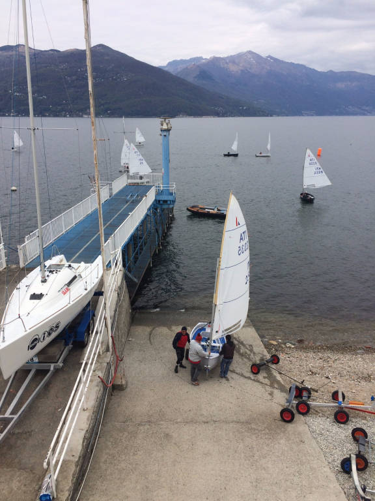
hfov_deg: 48.2
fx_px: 419
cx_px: 188
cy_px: 250
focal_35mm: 29
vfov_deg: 61.7
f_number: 2.2
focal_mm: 4.15
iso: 32
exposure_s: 1/2160
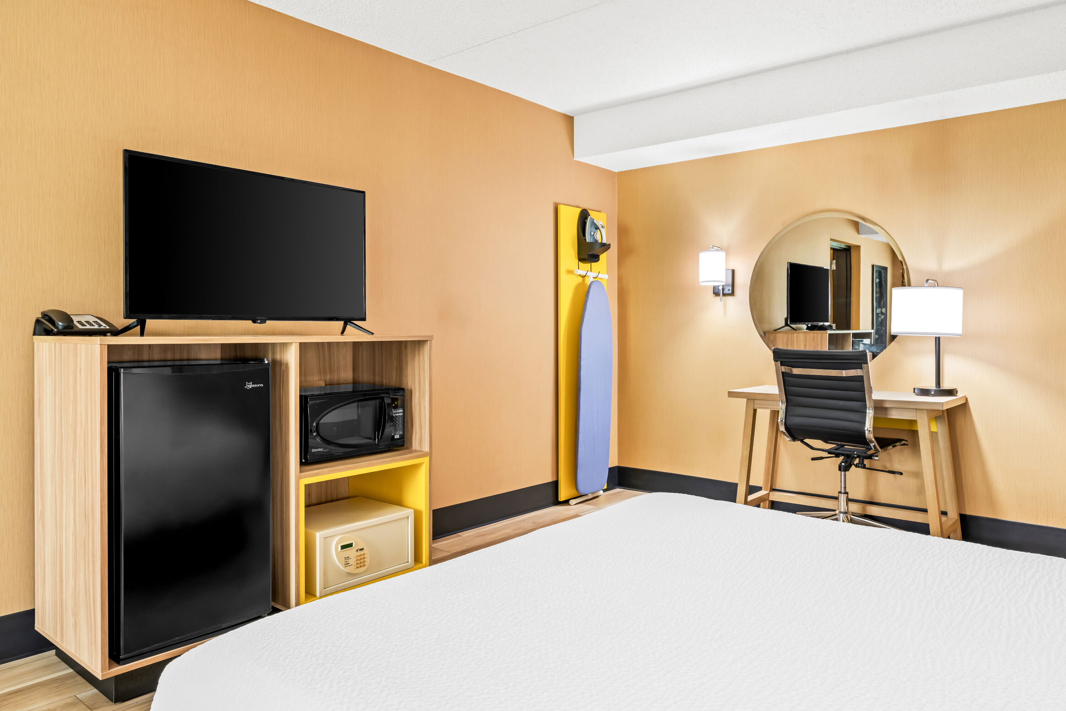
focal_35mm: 24
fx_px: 711
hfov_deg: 73.7
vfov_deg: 53.1
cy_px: 356
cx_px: 533
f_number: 11
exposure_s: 6
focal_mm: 24
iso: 400
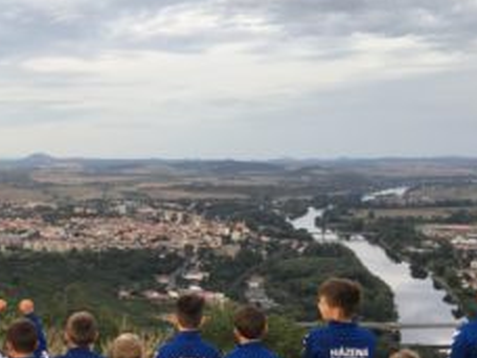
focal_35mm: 61
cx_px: 67
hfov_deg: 30.6
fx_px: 841
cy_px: 291
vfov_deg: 23.6
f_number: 2.2
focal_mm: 4.15
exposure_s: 1/100
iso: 25
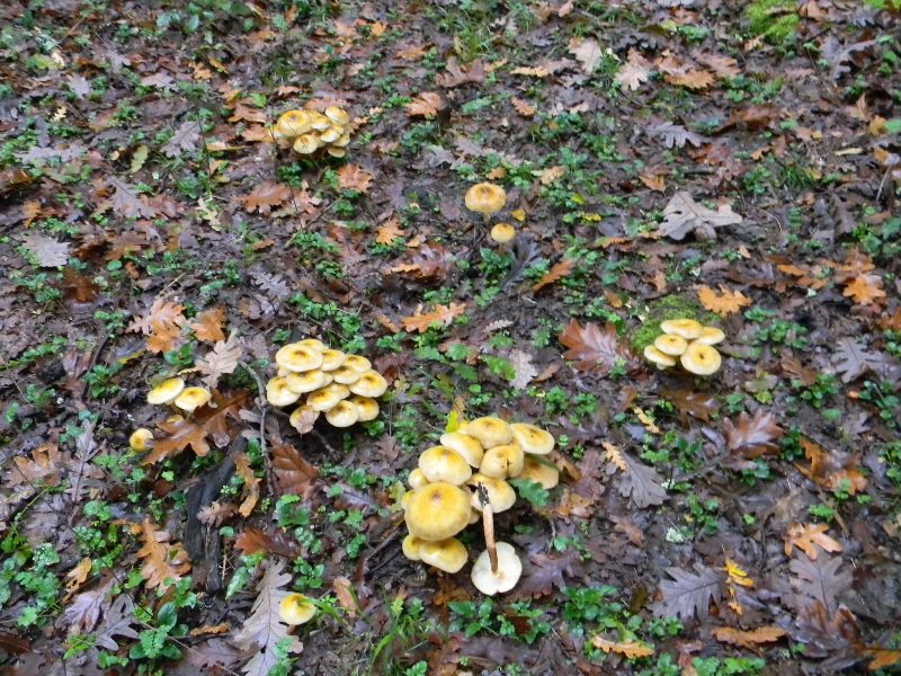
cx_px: 450
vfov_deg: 39.7
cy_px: 338
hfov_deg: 51.4
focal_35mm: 36
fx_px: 937
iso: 400
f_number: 3.7
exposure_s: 1/11.8
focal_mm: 6.4
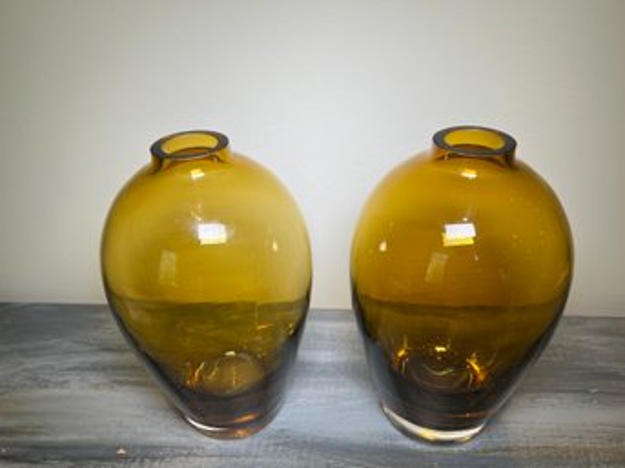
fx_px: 469
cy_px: 234
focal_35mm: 26
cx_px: 312
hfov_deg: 67.3
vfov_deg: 53.0
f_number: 1.5
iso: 32
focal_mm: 5.7
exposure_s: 1/120
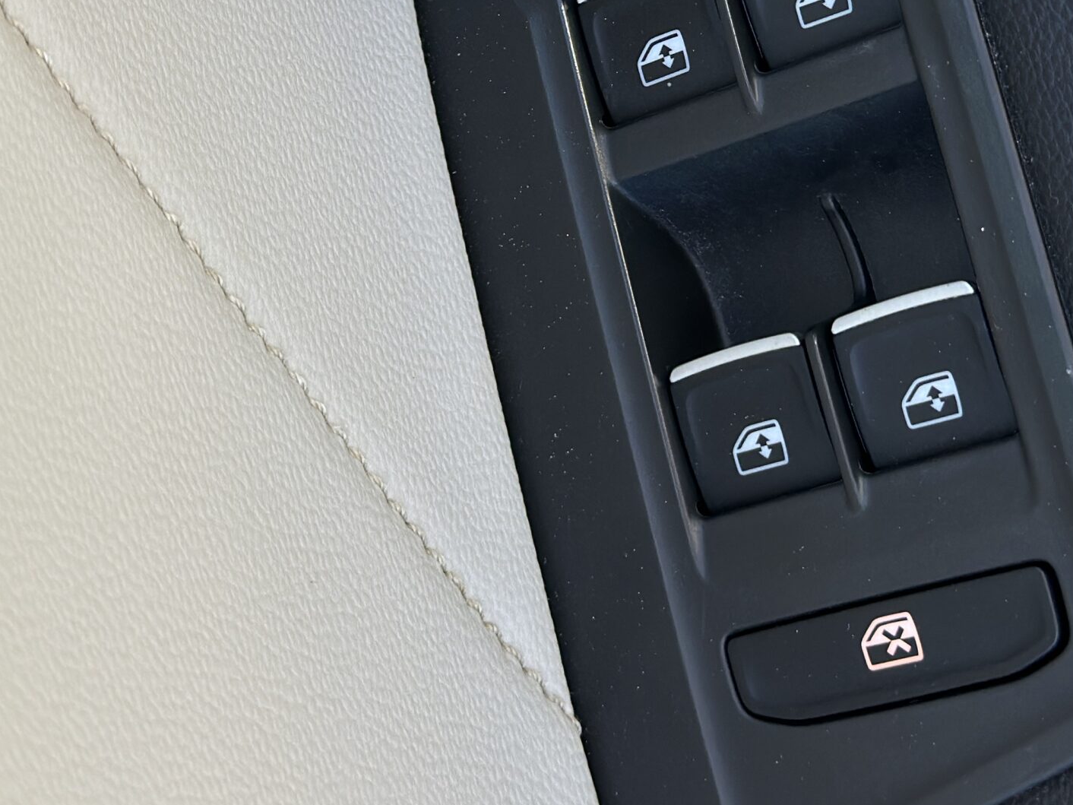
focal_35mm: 87
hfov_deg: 22.5
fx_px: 2697
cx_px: 534
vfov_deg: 16.7
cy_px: 44
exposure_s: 1/580
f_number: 1.78
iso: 80
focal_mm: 6.86
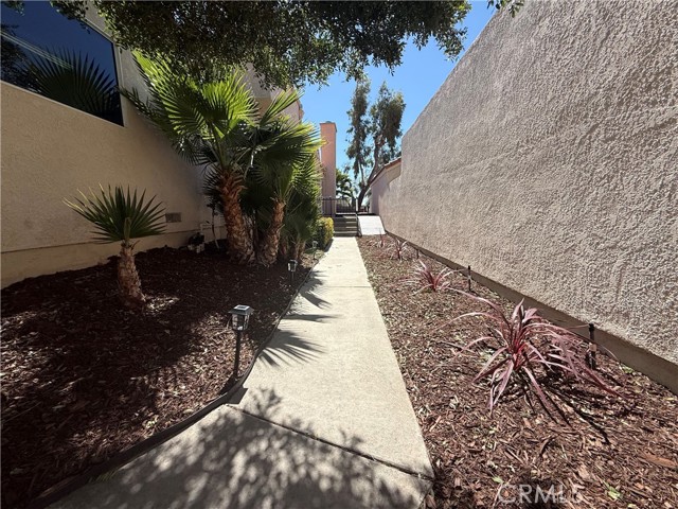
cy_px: 254
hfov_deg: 102.1
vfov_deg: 85.7
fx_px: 274
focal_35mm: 14
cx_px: 339
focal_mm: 2.22
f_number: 2.2
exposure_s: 1/1745
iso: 50
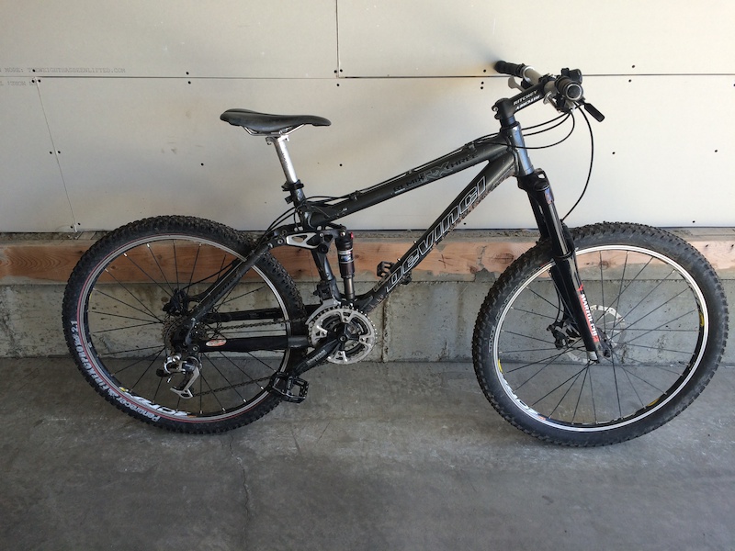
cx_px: 368
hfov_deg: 61.7
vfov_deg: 48.2
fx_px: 616
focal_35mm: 29
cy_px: 276
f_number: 2.2
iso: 32
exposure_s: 1/120
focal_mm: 4.15
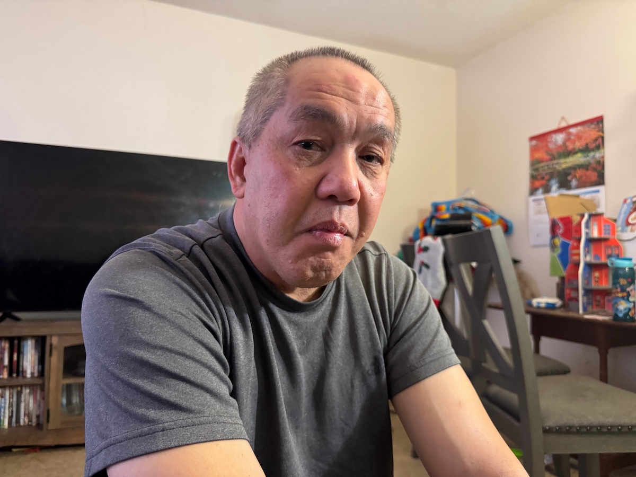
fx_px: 441
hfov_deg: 71.6
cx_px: 318
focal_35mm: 24
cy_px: 238
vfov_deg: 56.8
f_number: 1.78
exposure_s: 1/60
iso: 640
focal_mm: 6.76
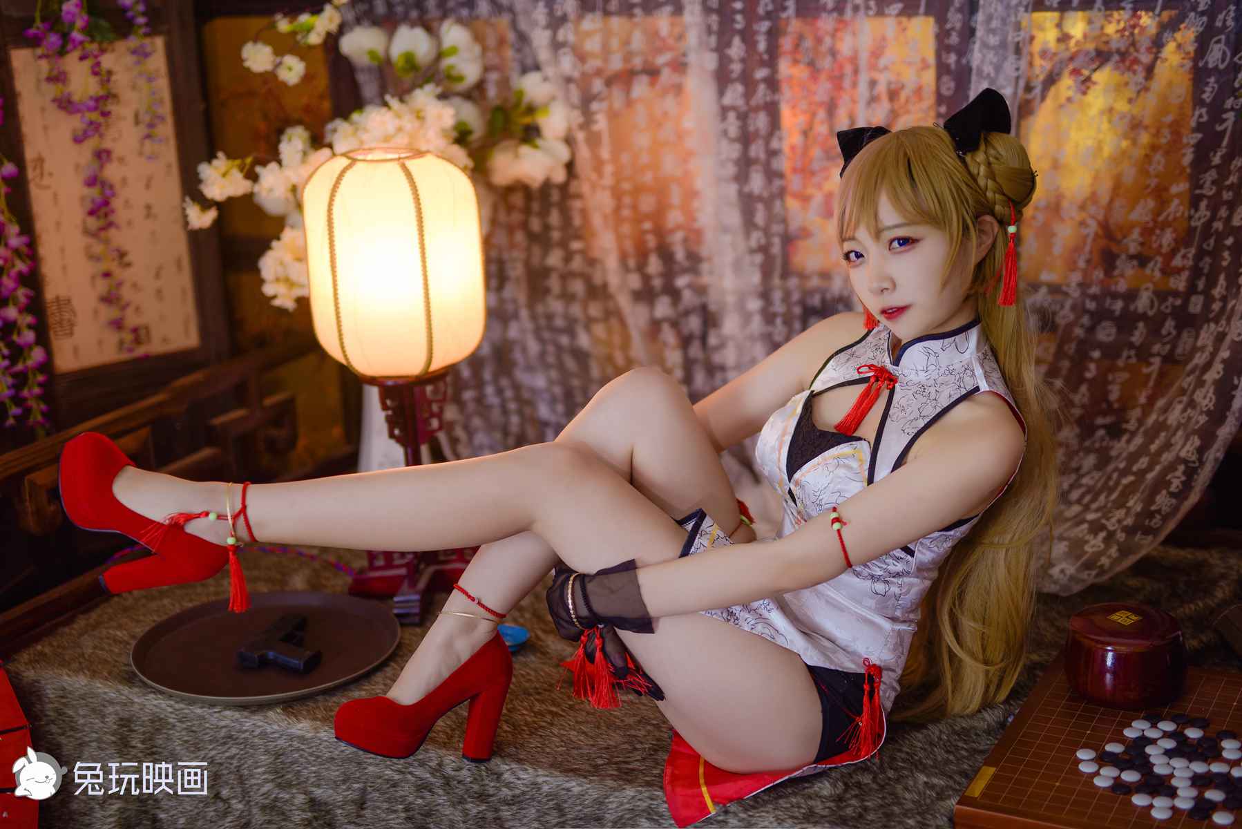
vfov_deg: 27.0
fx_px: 1725
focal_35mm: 50
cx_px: 621
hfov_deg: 39.6
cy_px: 414
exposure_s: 1/250
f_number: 1.4
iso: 100
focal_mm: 50
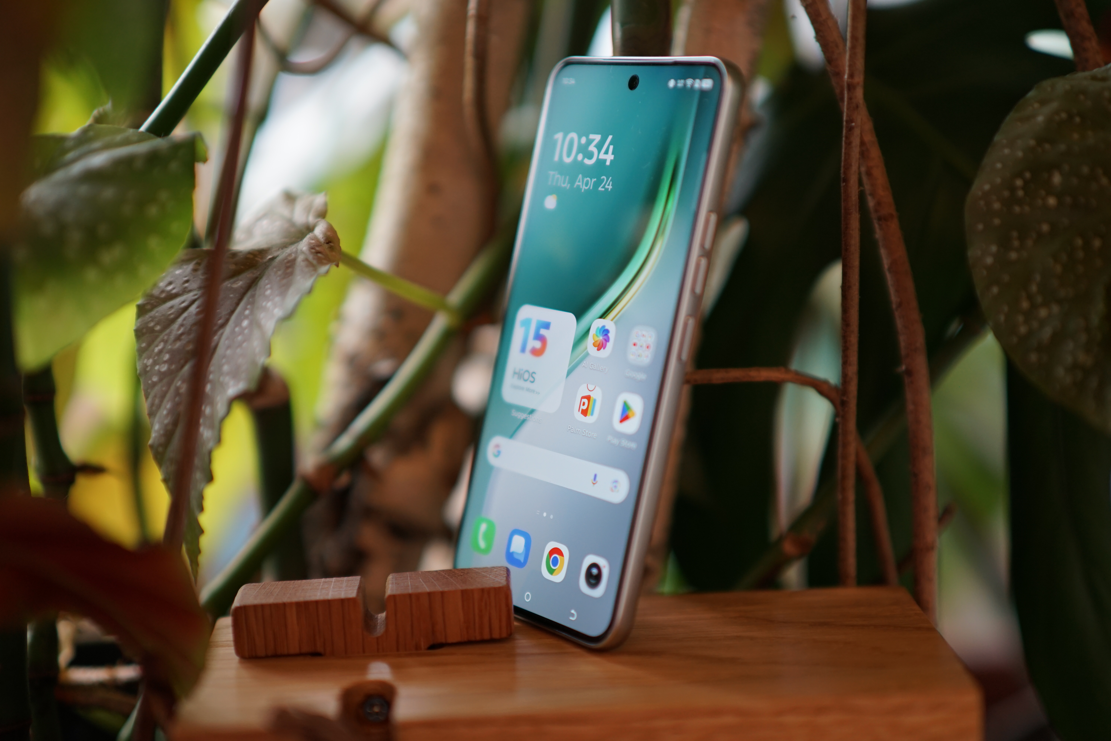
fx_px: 1543
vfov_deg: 27.0
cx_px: 556
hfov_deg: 39.6
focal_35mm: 50
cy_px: 370
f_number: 4
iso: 500
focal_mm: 50
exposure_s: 1/160
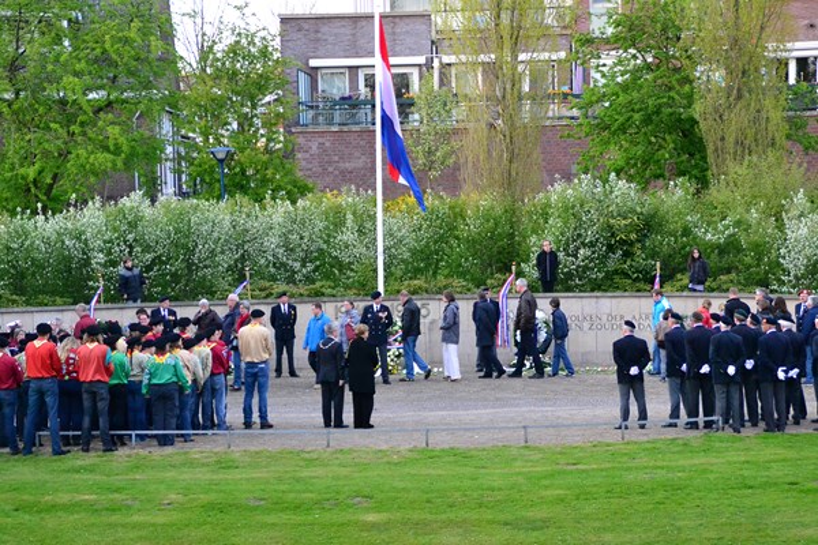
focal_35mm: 112
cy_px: 272
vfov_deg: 12.2
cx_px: 409
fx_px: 2556
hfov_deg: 18.2
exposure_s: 1/500
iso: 3200
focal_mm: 75
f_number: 5.6
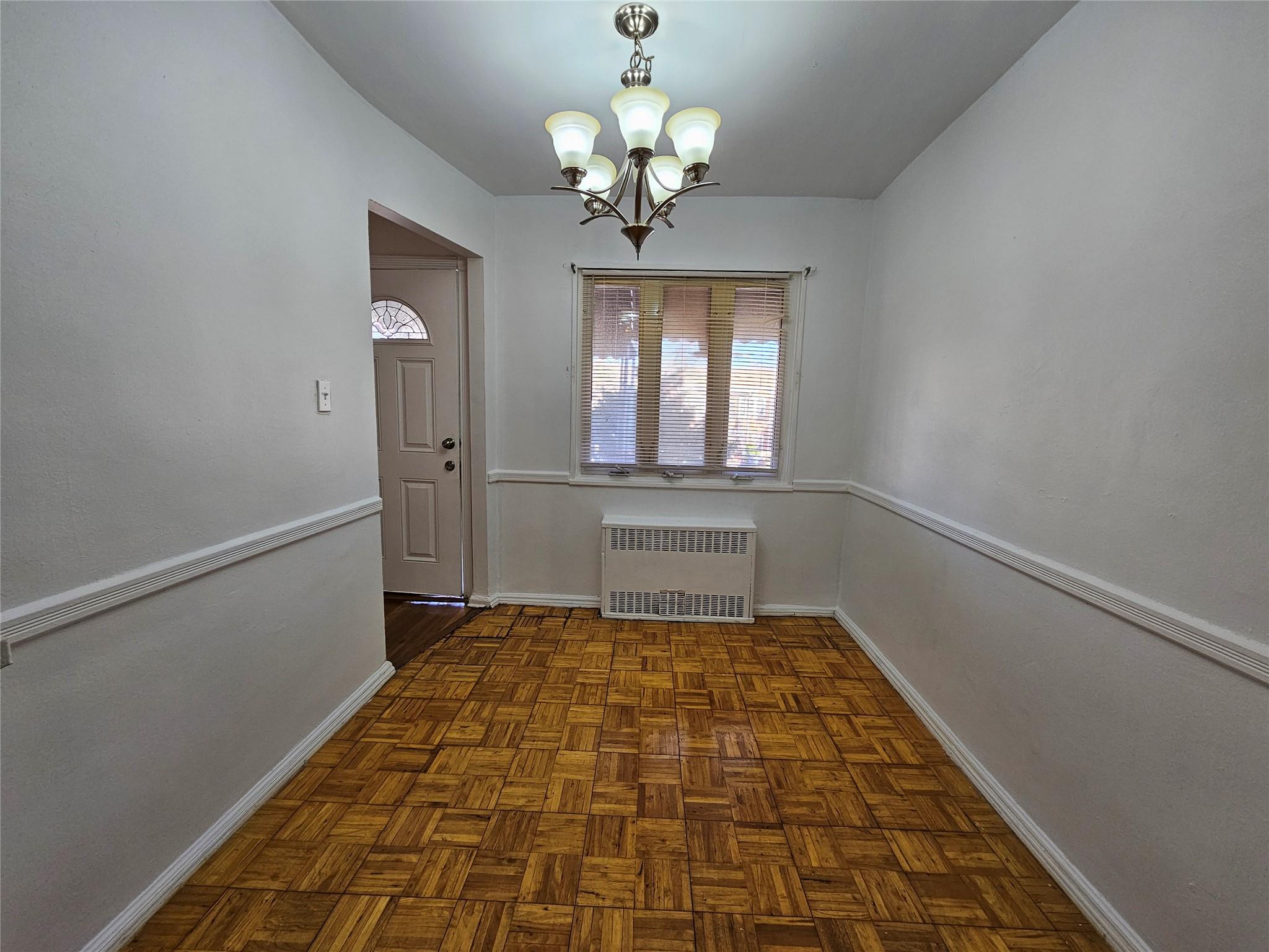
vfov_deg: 89.9
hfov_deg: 106.2
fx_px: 477
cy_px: 476
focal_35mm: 13
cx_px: 634
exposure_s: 1/60
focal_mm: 2.2
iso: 125
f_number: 2.2
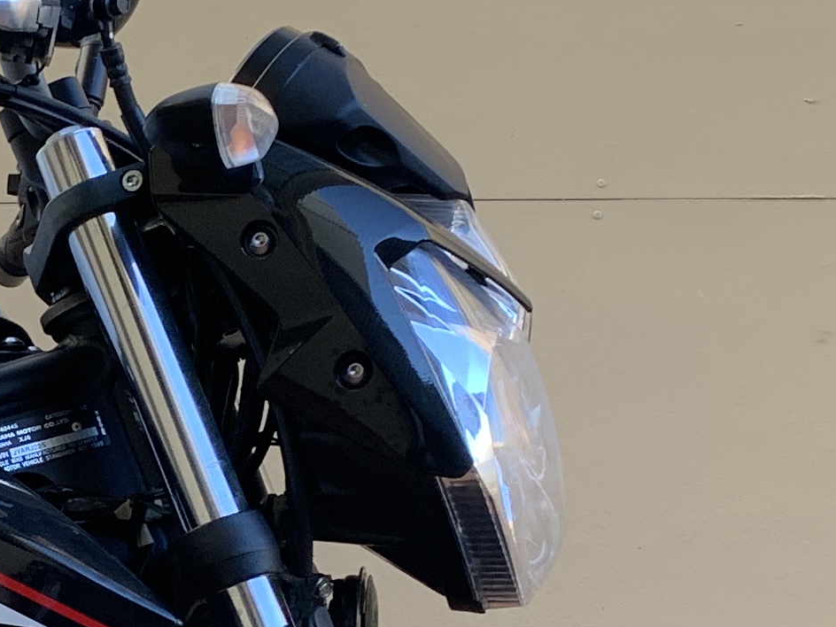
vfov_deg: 13.2
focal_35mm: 111
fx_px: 2681
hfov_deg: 17.0
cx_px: -140
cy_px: 637
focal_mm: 4.25
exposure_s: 1/121
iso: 50
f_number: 1.8
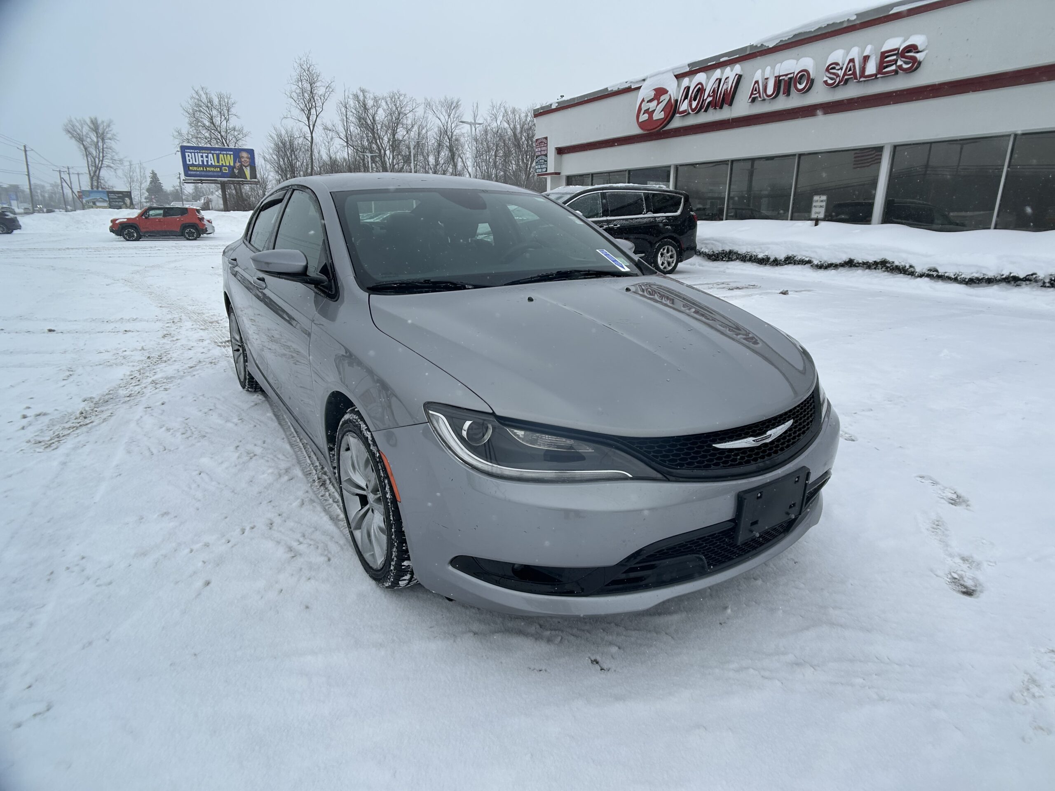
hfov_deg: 67.3
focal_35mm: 26
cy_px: 396
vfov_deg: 53.1
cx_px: 528
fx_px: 792
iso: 50
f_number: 1.5
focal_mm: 5.7
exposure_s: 1/3077
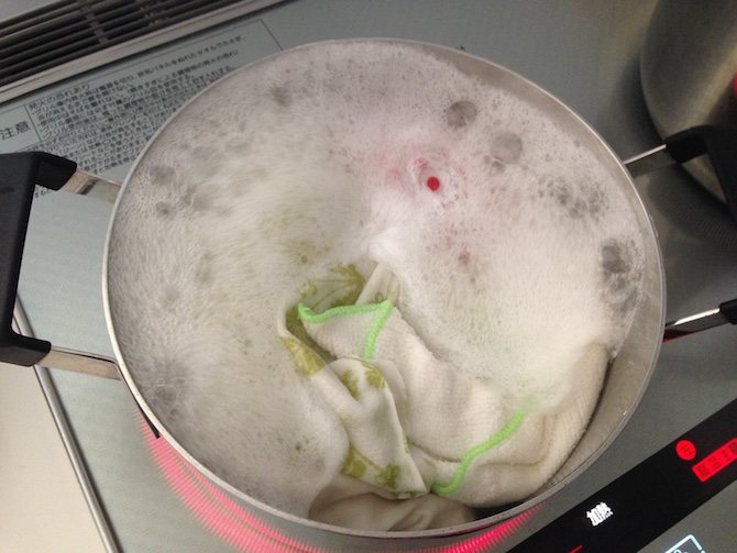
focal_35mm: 33
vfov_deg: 43.0
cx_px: 368
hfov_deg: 55.3
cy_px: 276
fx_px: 703
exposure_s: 1/20
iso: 200
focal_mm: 4.12
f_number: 2.4
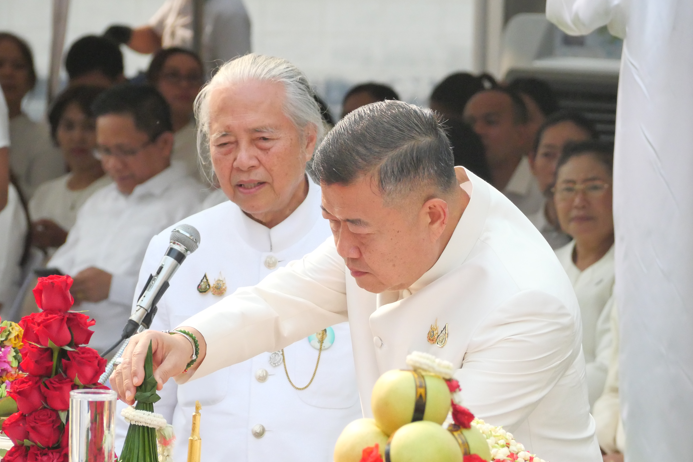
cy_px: 245
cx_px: 365
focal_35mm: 341
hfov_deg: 6.0
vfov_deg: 4.0
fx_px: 6563
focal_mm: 150
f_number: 7.1
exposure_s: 1/4000
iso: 4000
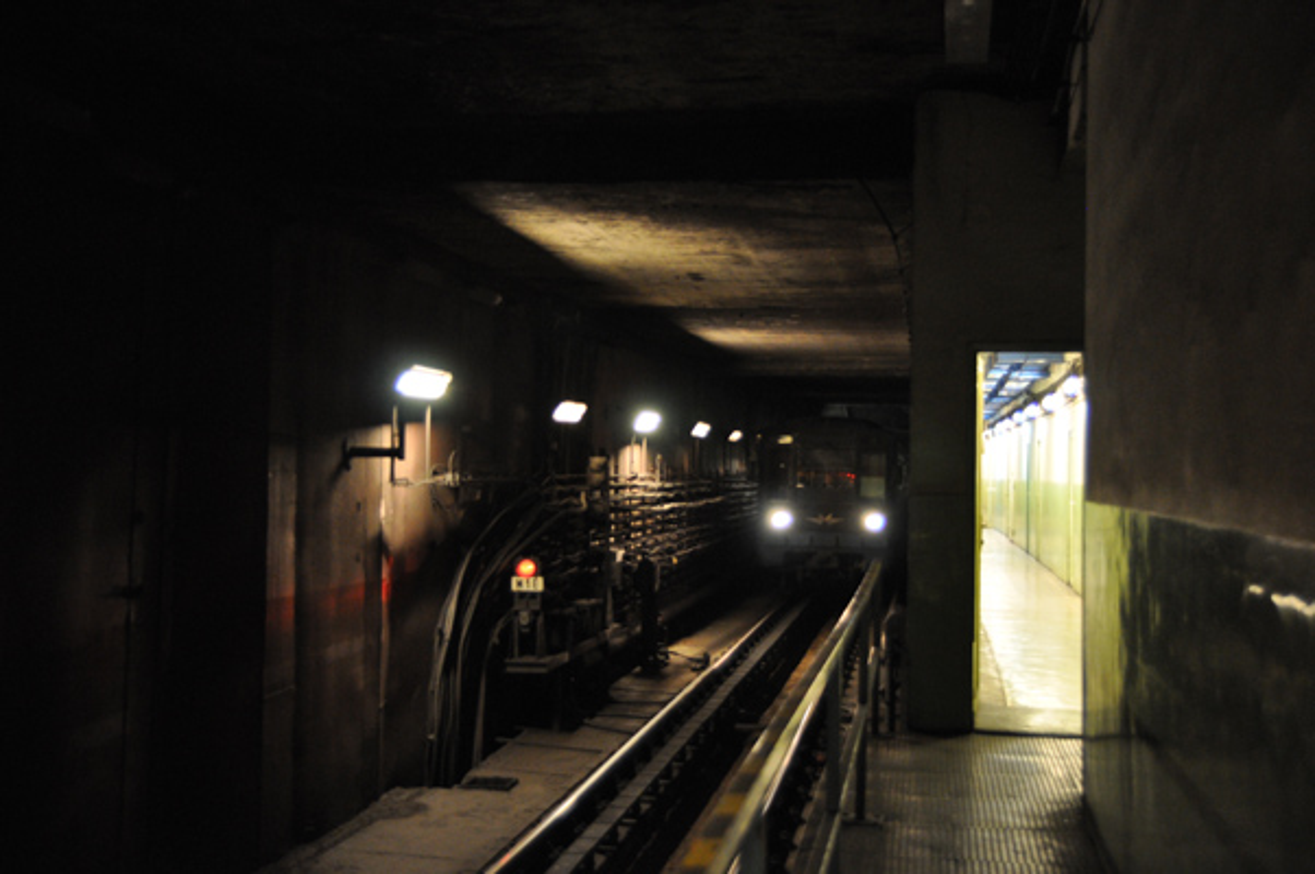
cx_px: 658
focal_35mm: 45
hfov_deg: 43.6
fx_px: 1642
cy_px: 437
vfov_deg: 29.8
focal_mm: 30
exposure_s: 1/15
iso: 1600
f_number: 2.8
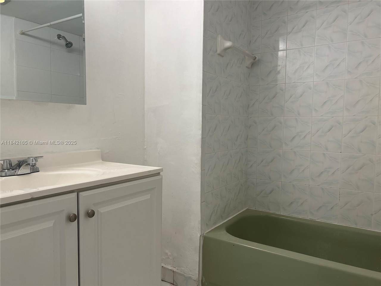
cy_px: 143
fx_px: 286
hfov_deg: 67.3
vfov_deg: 53.1
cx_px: 190
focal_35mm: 26
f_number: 1.5
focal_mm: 5.7
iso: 64
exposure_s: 1/120
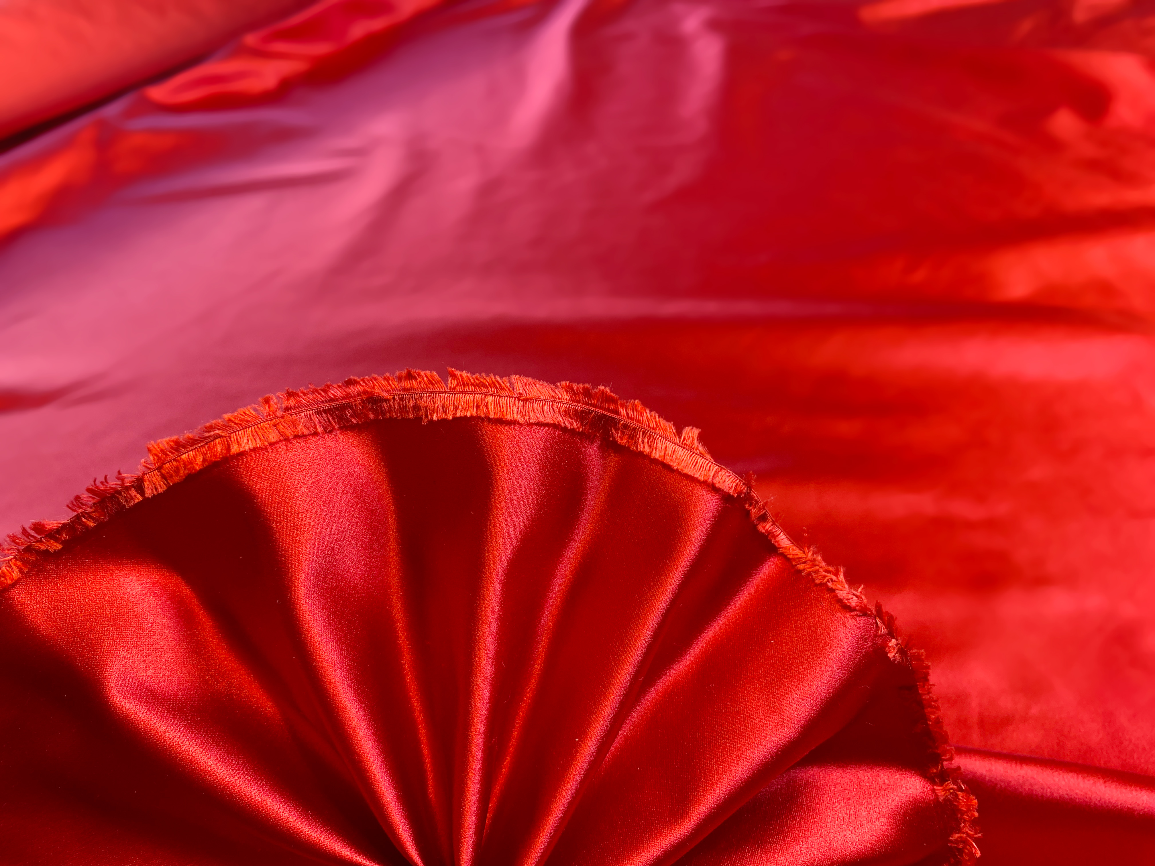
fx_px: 868
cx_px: 578
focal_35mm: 26
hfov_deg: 67.3
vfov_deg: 53.1
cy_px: 433
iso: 100
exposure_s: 1/100
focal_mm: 4.25
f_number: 1.8
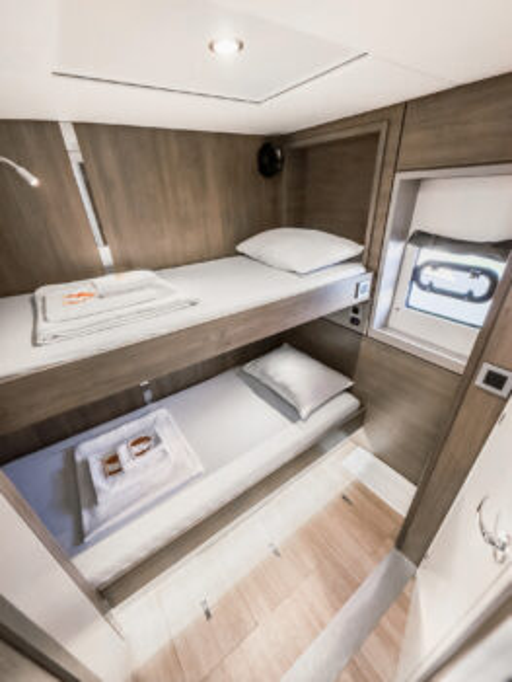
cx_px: 256
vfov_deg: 102.0
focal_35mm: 14
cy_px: 341
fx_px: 276
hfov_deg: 85.7
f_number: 2.2
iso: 320
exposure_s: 1/90
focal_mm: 2.22
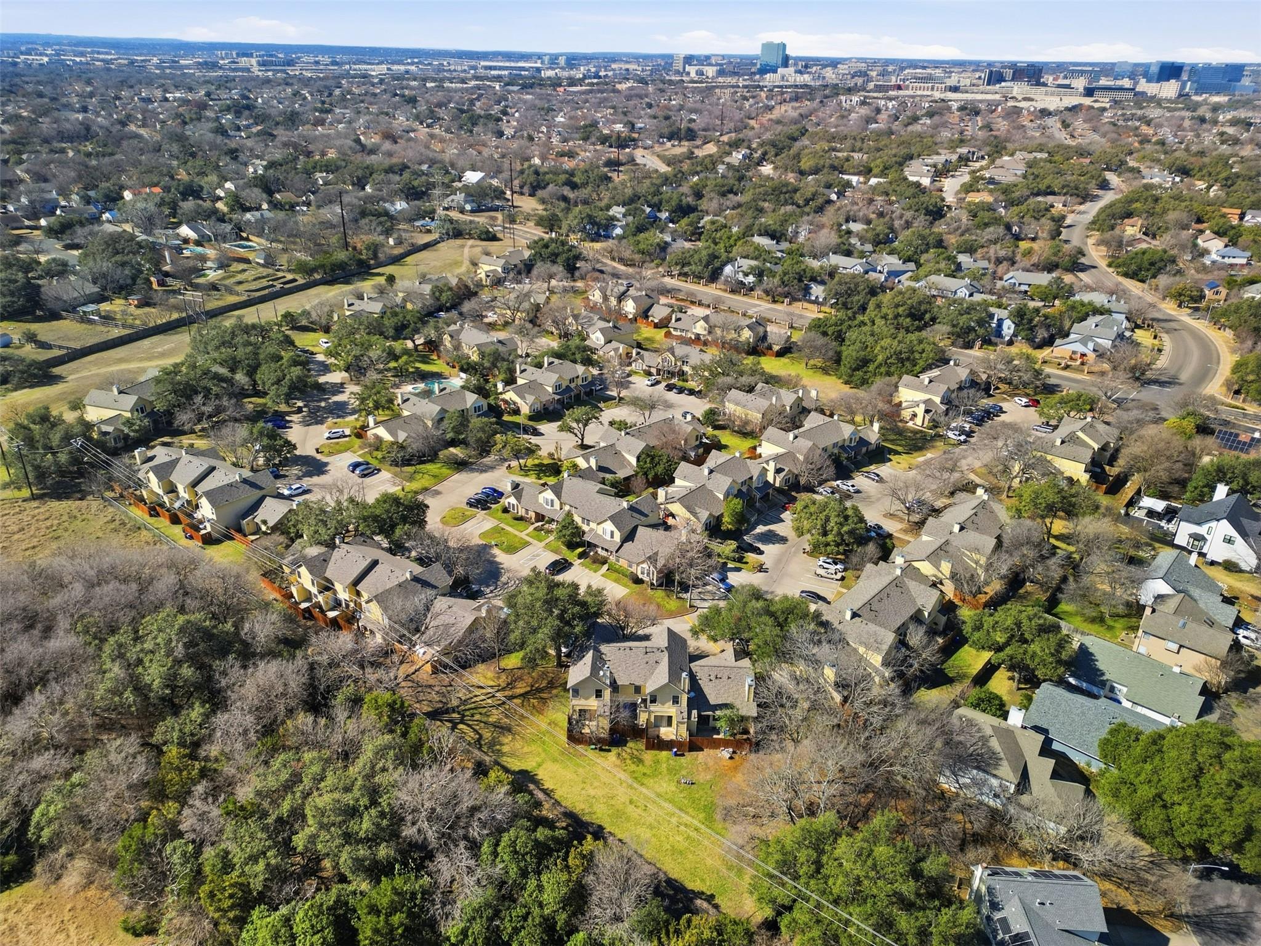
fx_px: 874
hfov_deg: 71.6
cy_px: 473
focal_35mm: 24
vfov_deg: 56.8
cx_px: 630
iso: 150
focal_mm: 6.7
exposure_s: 1/500
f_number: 1.7
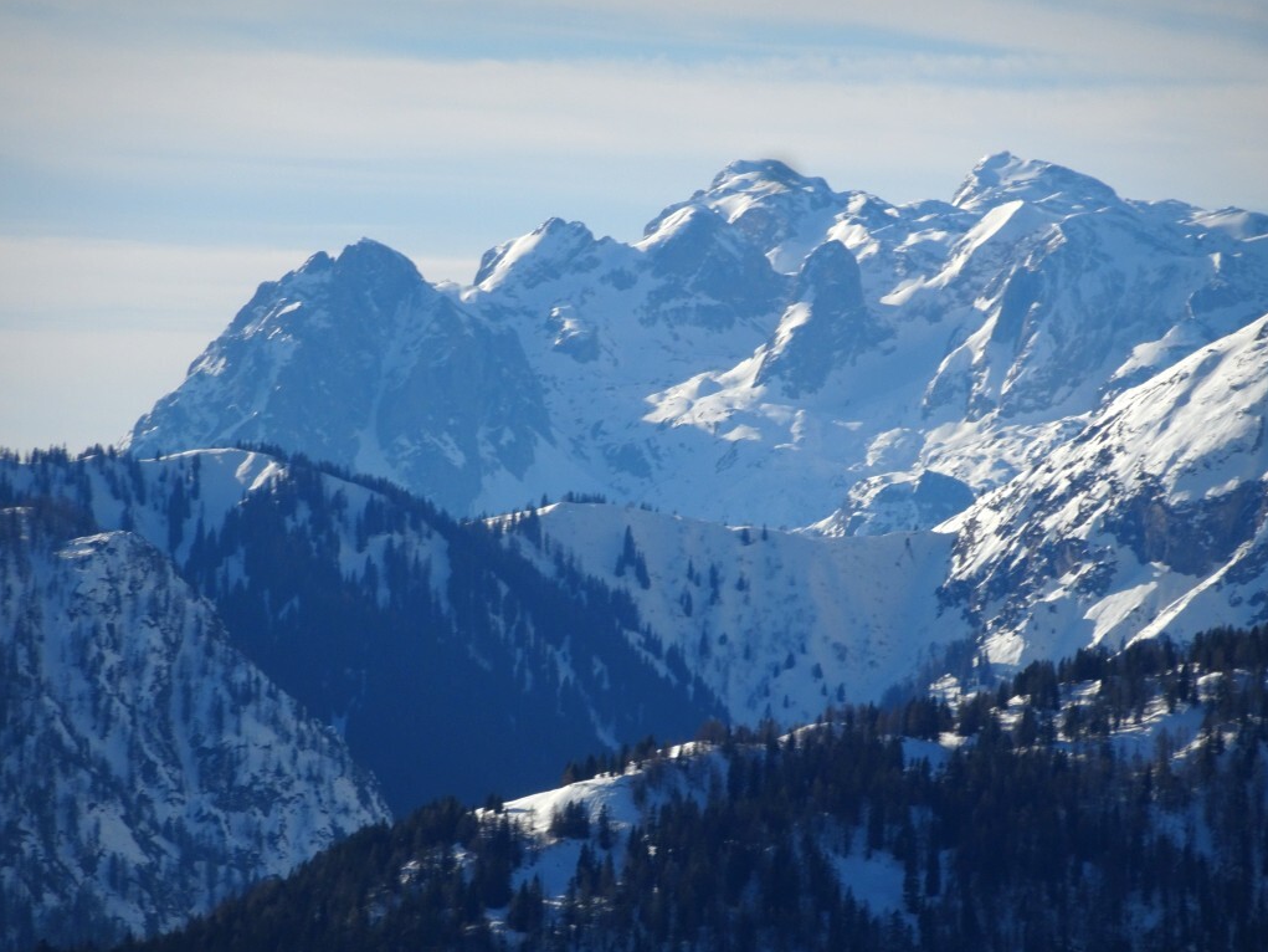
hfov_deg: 6.1
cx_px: 635
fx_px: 11943
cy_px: 476
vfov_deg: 4.6
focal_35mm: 326
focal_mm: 55.52
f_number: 6.3
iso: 80
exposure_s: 1/640
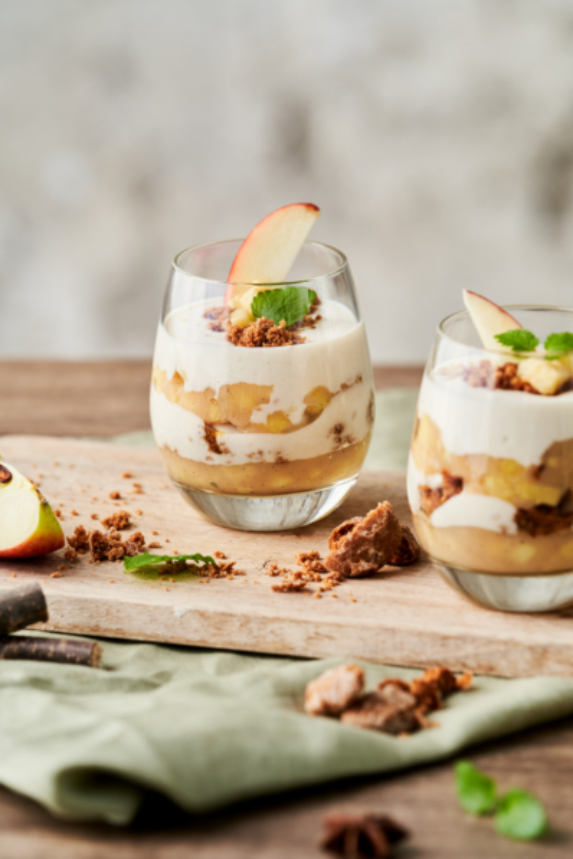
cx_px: 286
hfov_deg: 7.3
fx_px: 4464
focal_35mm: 187
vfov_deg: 11.0
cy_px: 430
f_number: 5
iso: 125
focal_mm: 186
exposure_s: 1/200
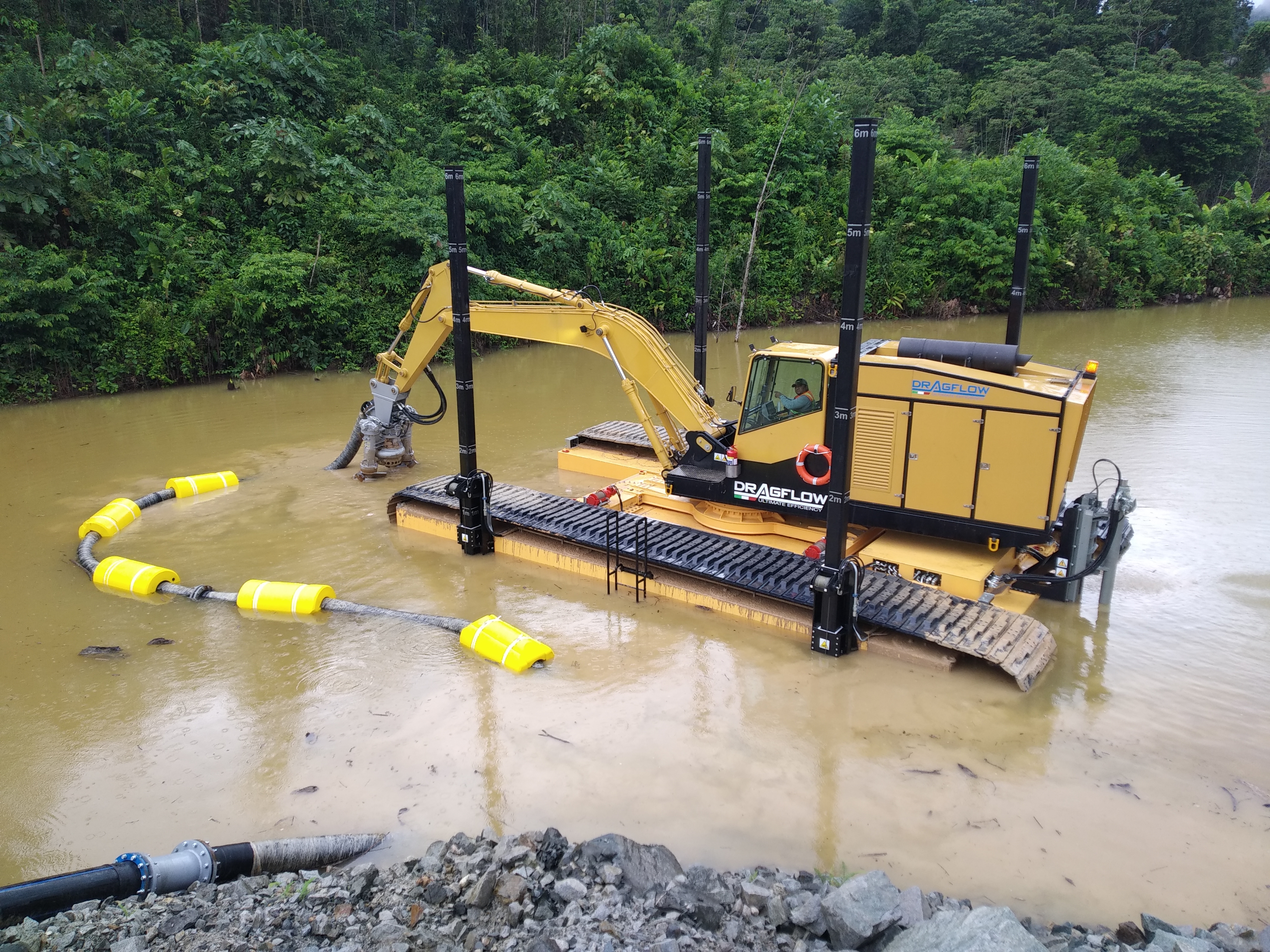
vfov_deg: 53.1
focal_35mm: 26
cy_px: 476
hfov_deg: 67.3
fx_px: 954
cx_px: 635
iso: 100
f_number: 2.2
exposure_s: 1/153
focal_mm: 3.82
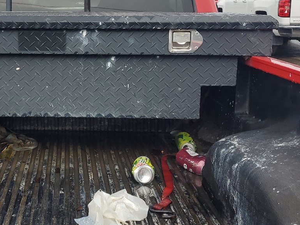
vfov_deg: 26.9
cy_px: 77
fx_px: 468
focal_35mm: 54
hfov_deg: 34.4
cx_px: 59
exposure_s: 1/1429
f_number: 1.5
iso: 50
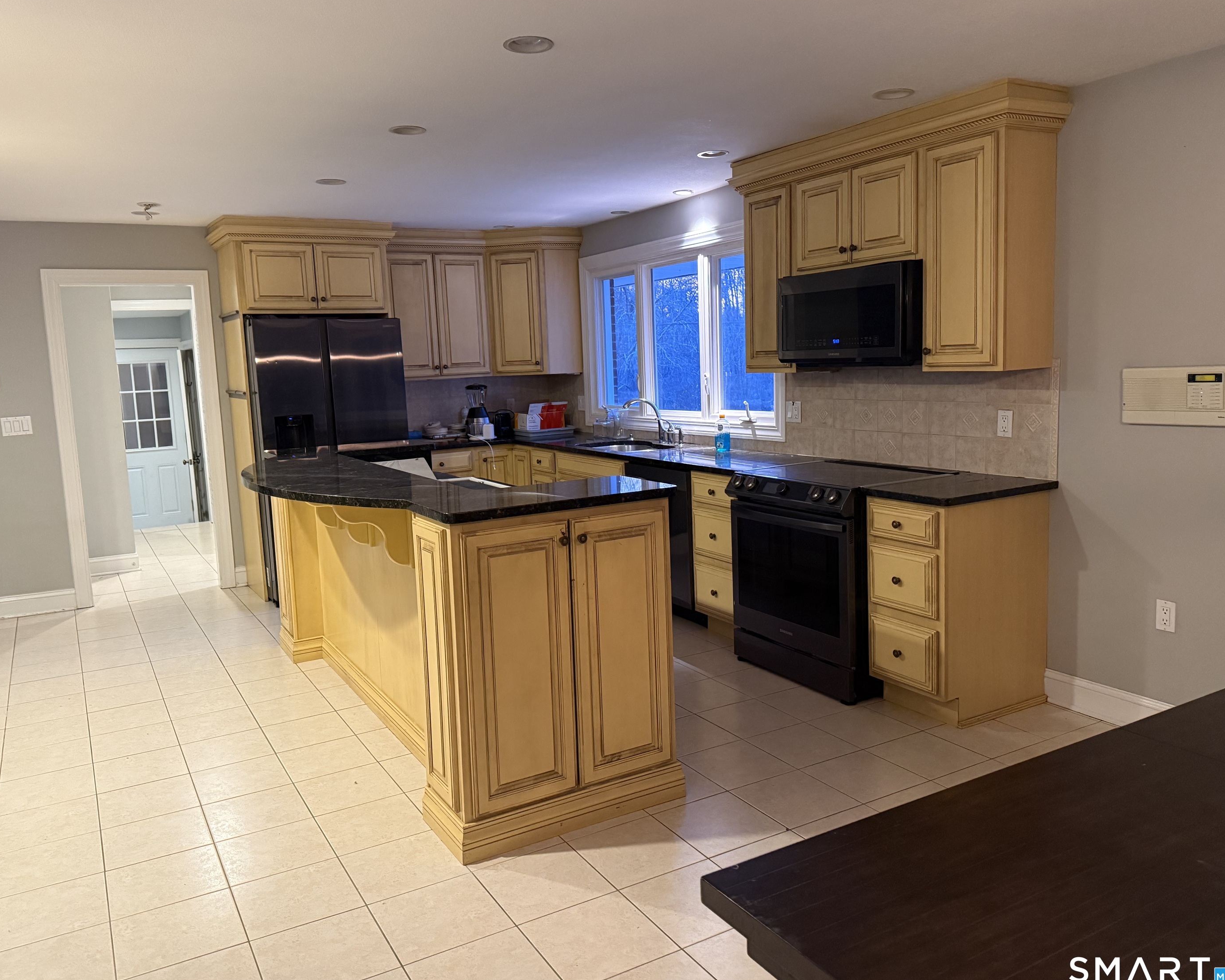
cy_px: 483
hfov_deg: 66.0
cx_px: 592
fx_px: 943
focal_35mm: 26
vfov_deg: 54.9
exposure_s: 1/60
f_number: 1.78
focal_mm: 6.76
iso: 640
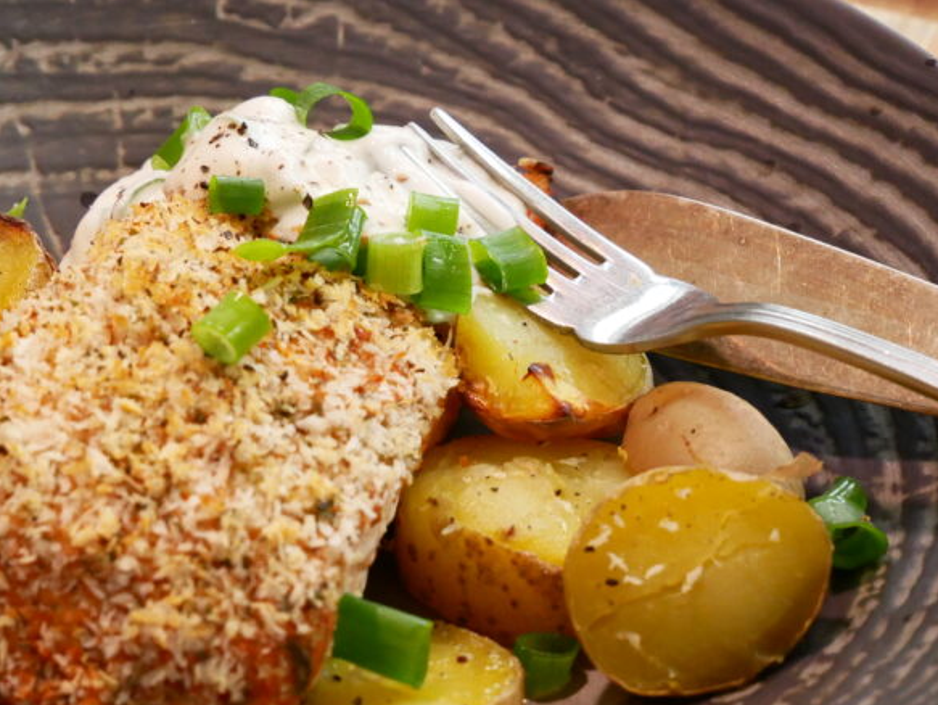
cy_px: 142
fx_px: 3145
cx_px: 256
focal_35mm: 116
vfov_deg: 12.7
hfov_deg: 16.9
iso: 2000
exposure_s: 1/80
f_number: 5.1
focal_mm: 33
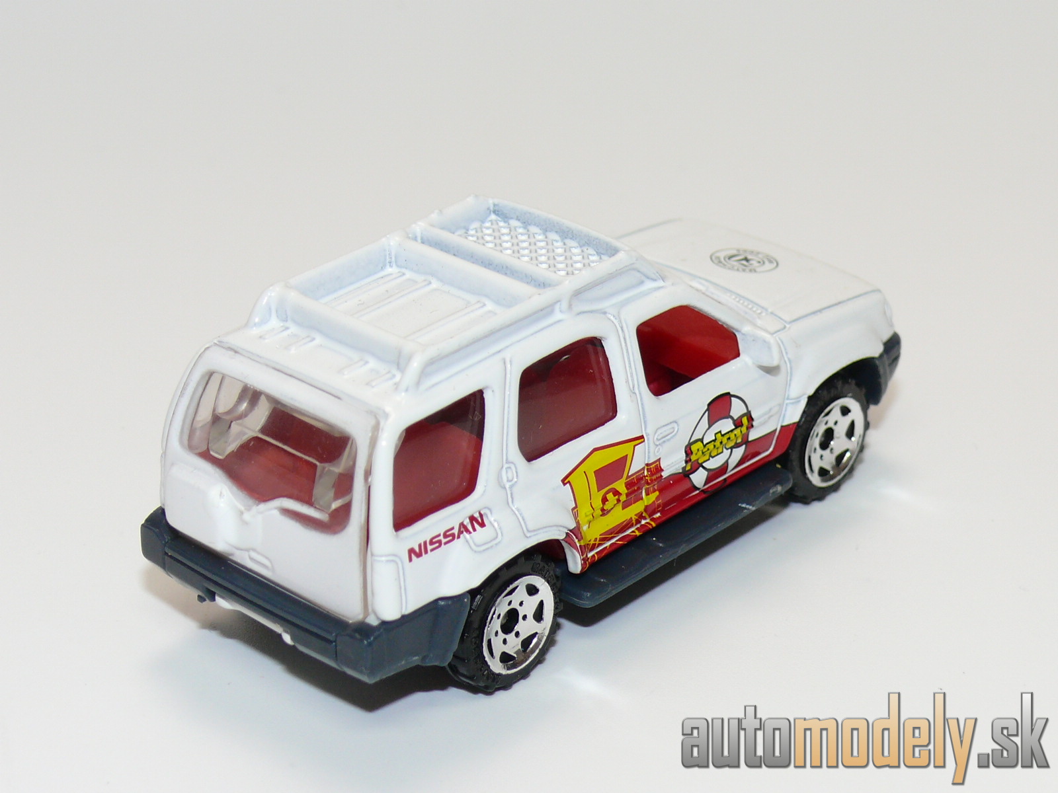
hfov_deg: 20.7
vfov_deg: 15.6
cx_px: 529
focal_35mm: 95
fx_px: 2904
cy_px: 396
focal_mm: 12.9
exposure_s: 1/30
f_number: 4
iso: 100
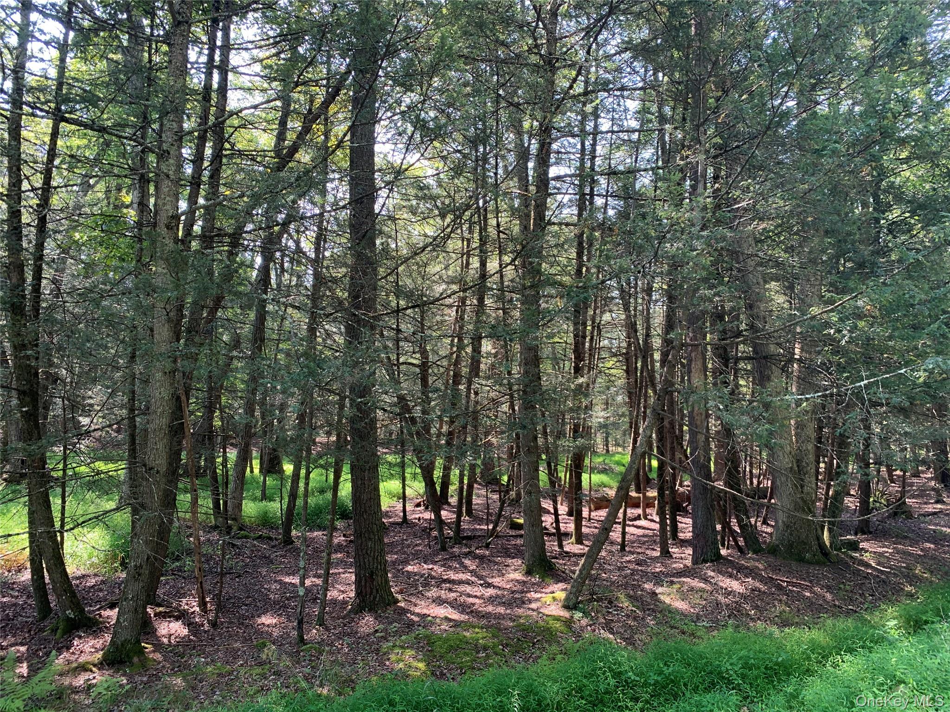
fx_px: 714
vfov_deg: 53.1
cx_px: 475
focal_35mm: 26
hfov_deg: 67.3
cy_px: 356
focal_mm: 4.25
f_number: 1.8
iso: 64
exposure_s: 1/121
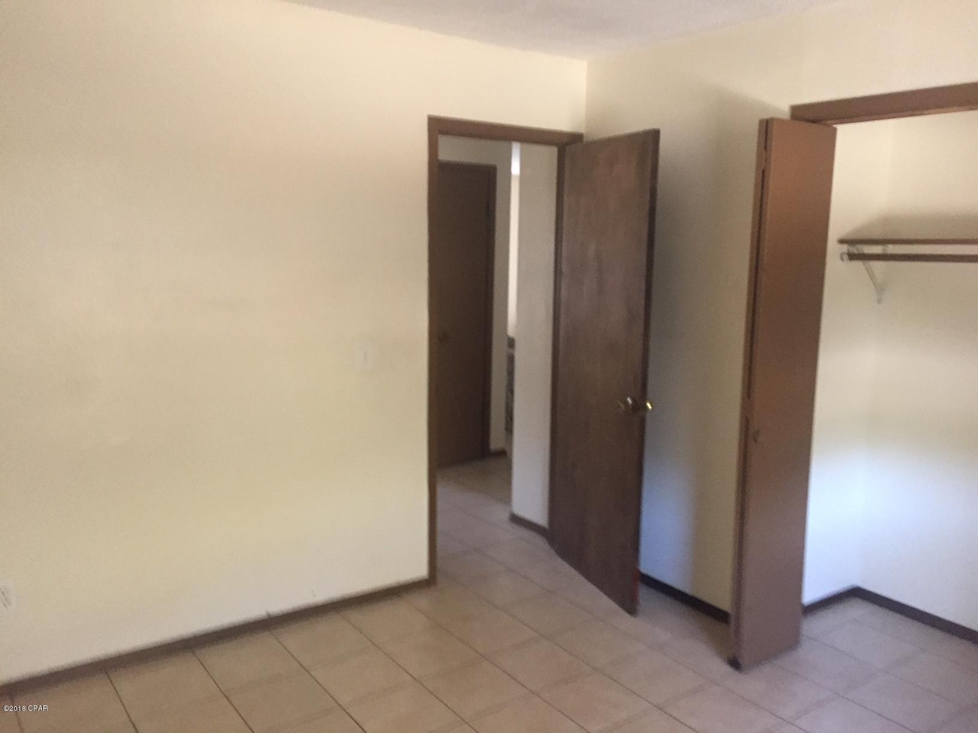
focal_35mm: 29
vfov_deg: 48.2
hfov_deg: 61.7
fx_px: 819
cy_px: 366
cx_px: 489
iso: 250
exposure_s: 1/17
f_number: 2.2
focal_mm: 4.15
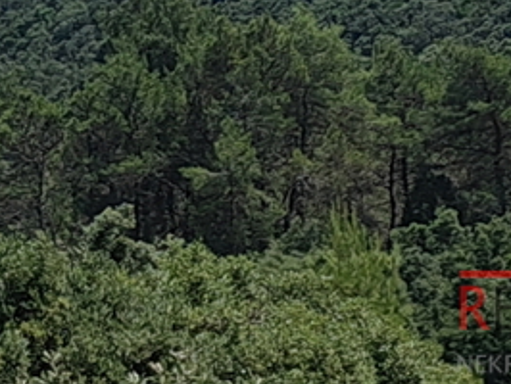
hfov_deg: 5.8
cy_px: -411
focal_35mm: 338
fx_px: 4994
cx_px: -302
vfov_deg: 4.3
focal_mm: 5.54
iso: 80
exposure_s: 1/2500
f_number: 1.8
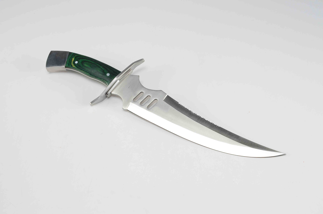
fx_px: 430
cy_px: 107
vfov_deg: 28.0
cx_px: 162
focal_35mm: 48
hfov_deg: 41.2
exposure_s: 1/80
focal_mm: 32
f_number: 10
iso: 100
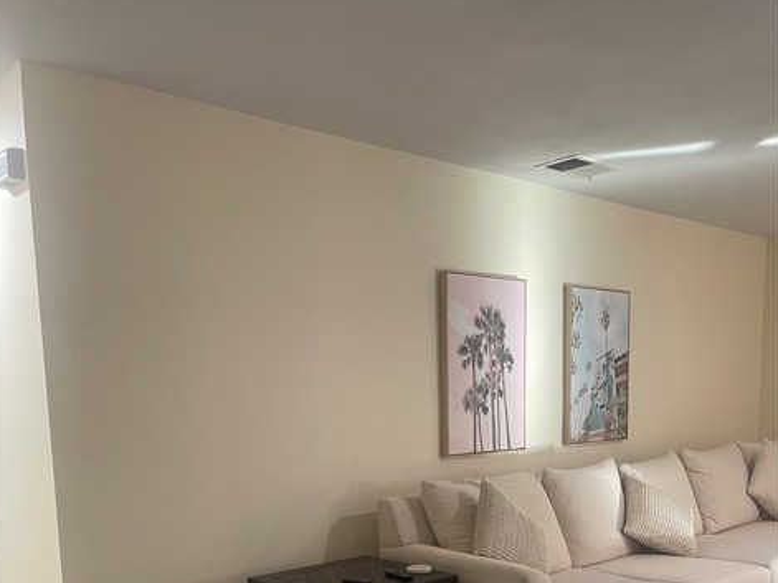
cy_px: 494
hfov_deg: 54.0
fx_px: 764
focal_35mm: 34
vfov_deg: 39.5
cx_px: 385
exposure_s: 1/60
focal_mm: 5.1
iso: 320
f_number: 1.6
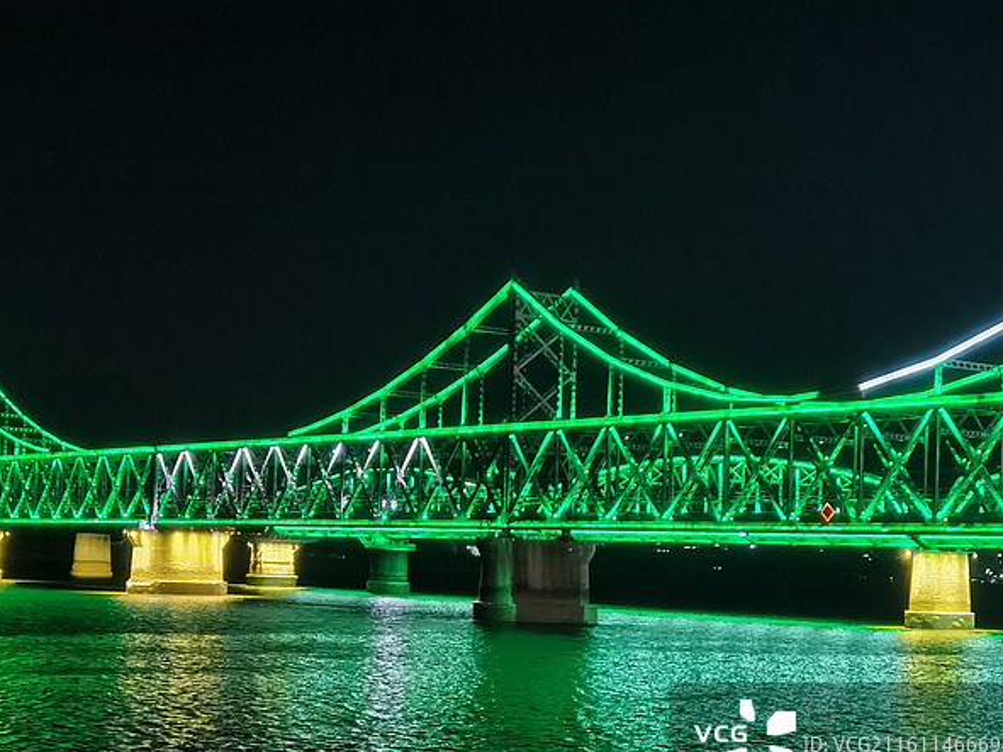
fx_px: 1883
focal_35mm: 65
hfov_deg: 29.7
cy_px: 470
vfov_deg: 22.5
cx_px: 368
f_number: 1.9
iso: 800
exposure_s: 1/20
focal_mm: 6.71
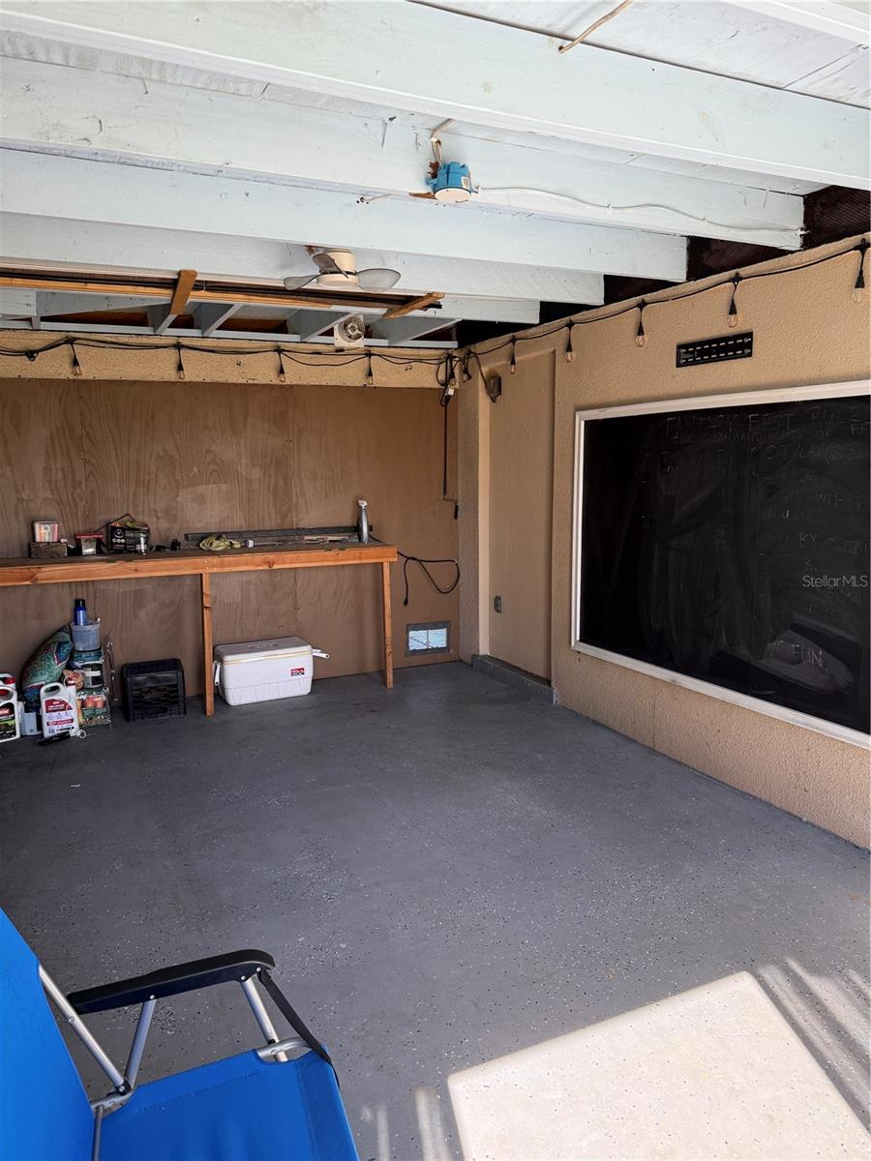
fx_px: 805
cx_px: 436
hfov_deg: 56.8
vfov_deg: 71.6
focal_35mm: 24
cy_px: 580
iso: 125
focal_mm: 6.76
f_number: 1.78
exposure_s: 1/226
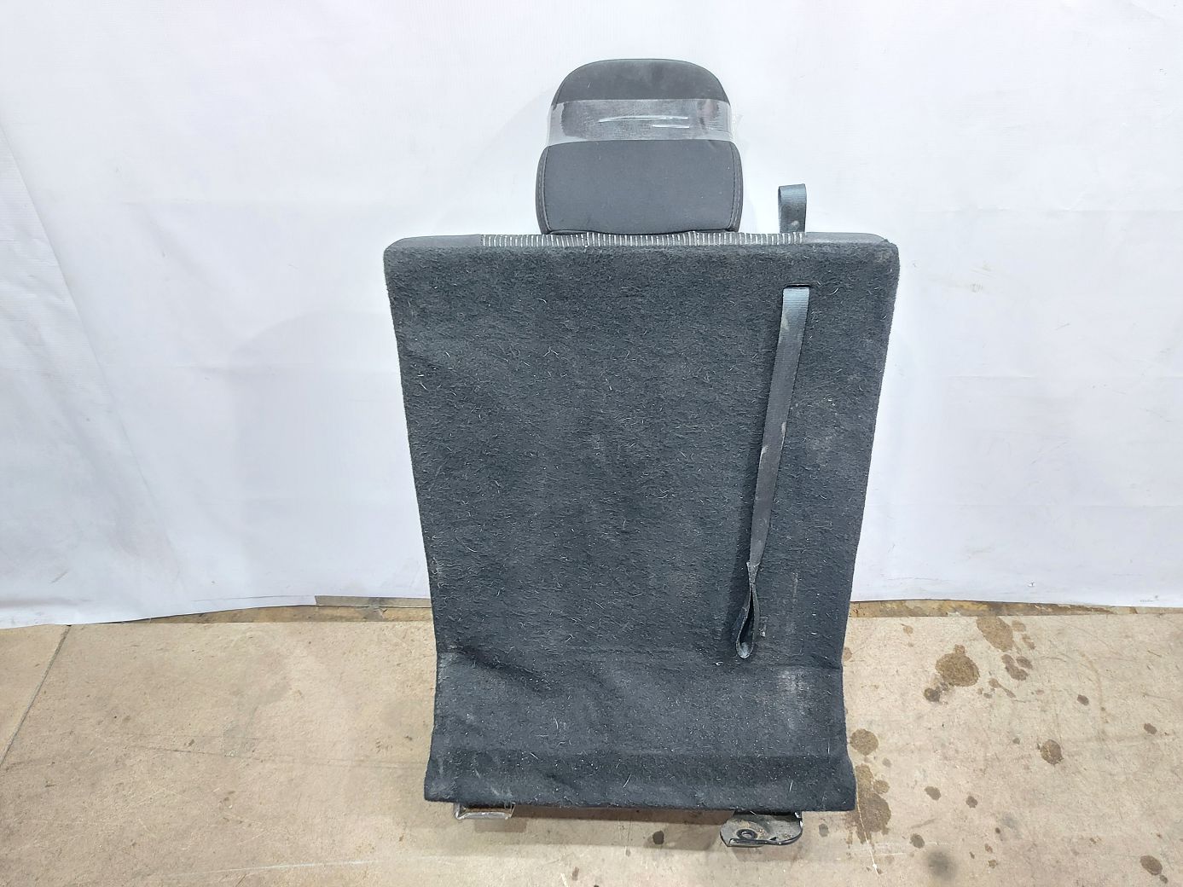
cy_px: 444
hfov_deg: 71.6
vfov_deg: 56.8
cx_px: 592
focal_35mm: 24
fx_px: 820
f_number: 1.8
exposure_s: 1/25
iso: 250
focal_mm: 5.23
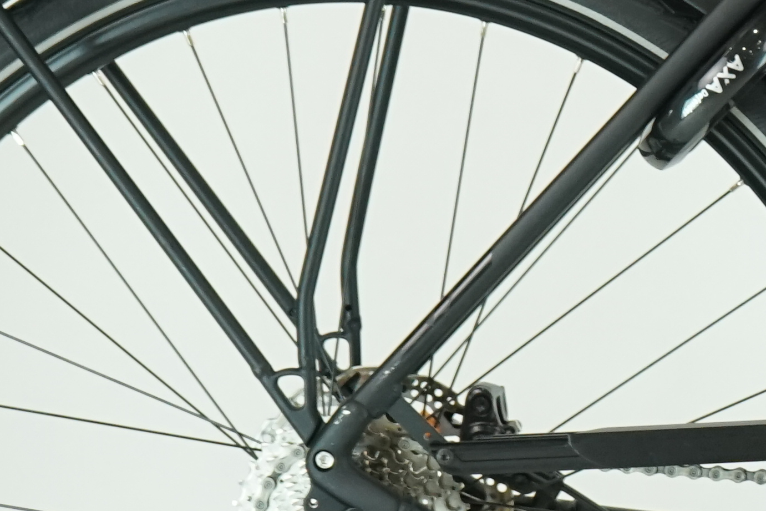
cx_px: 1316
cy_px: 121
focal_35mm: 265
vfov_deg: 5.2
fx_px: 5639
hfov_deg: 7.6
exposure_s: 1/200
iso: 1600
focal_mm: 61
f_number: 6.3
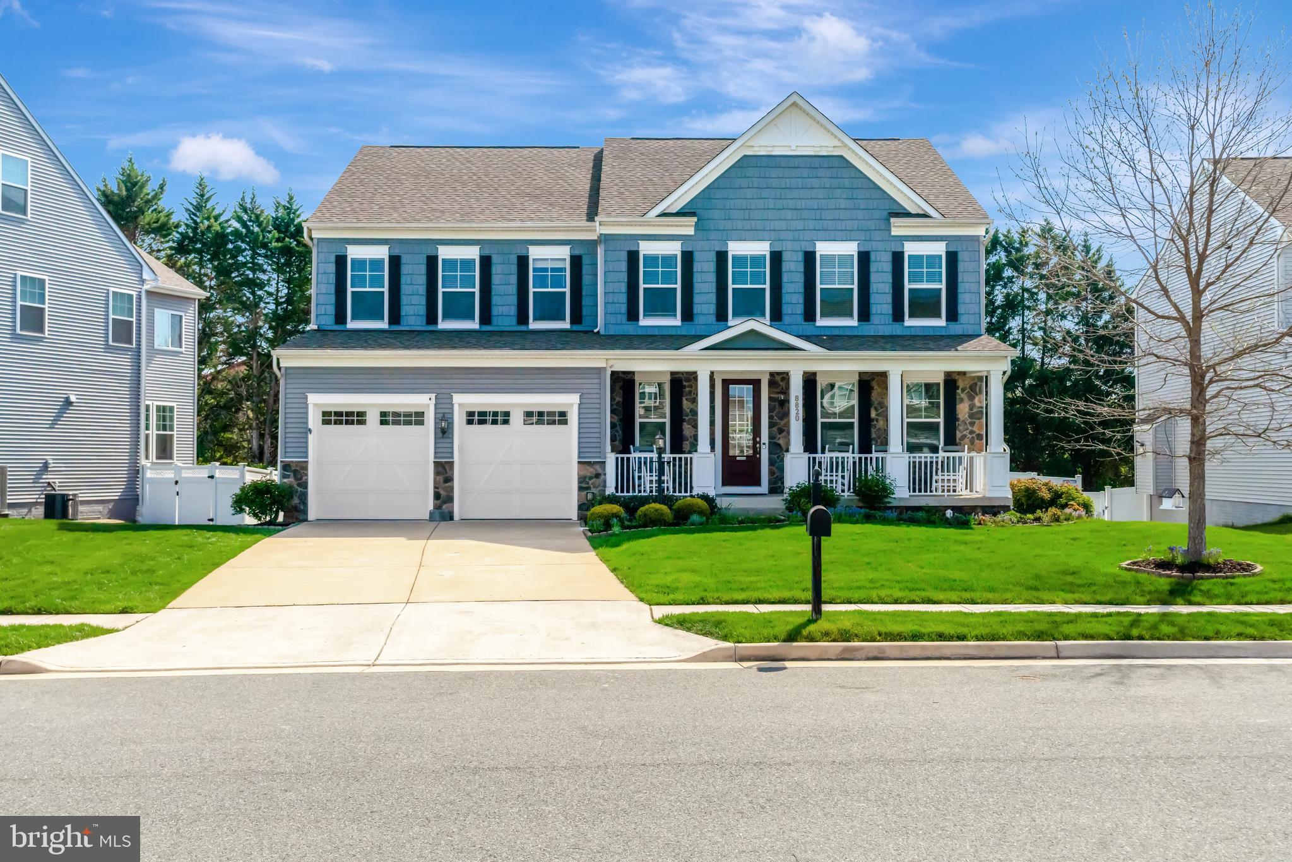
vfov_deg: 41.1
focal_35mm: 32
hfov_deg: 58.7
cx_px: 646
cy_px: 431
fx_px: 1148
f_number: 7.1
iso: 1250
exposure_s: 1/5000
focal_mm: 32
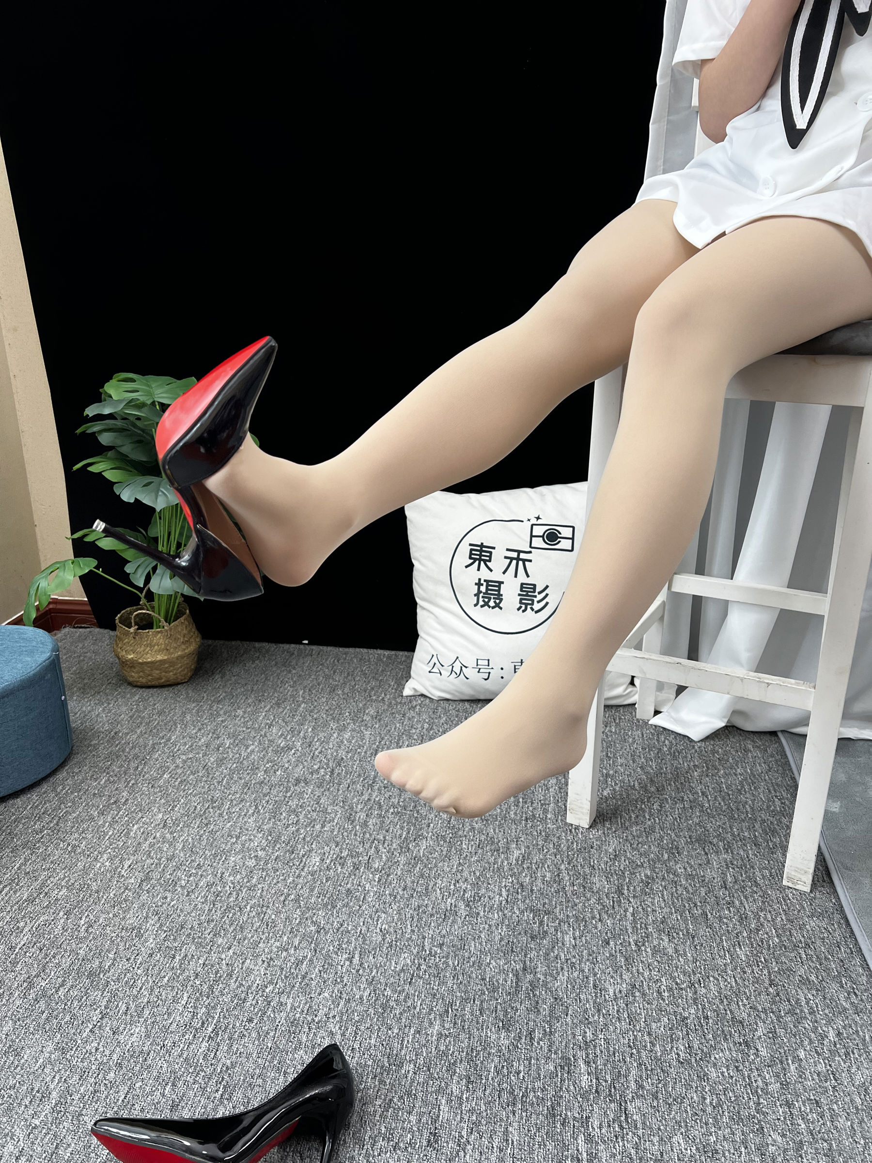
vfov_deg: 67.3
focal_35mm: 26
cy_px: 582
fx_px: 873
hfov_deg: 53.1
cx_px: 436
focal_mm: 5.7
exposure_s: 1/119
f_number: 1.5
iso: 125
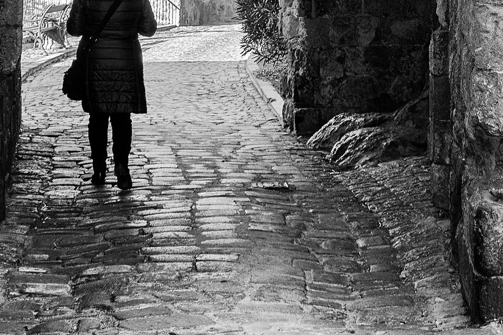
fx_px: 1551
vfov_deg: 11.9
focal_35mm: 111
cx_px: 356
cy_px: -141
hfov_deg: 18.3
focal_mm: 26
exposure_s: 1/60
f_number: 7.1
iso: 100
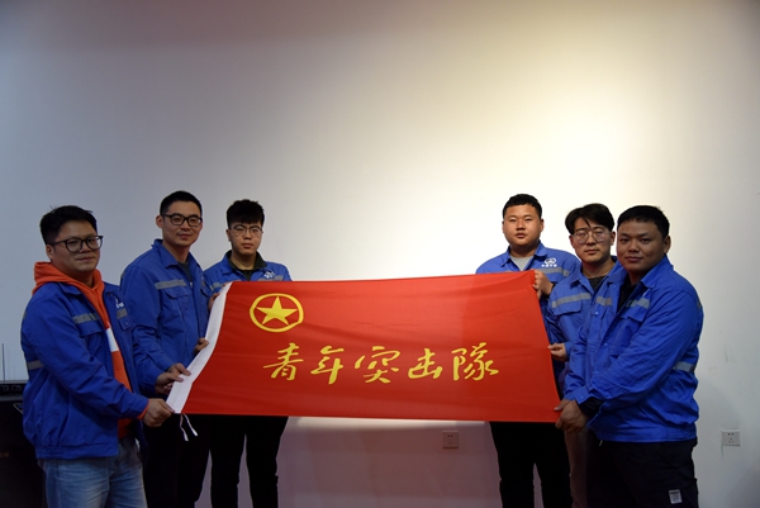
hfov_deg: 50.7
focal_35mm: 38
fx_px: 803
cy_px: 254
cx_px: 380
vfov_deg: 35.1
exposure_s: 1/60
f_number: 4
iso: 1600
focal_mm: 38
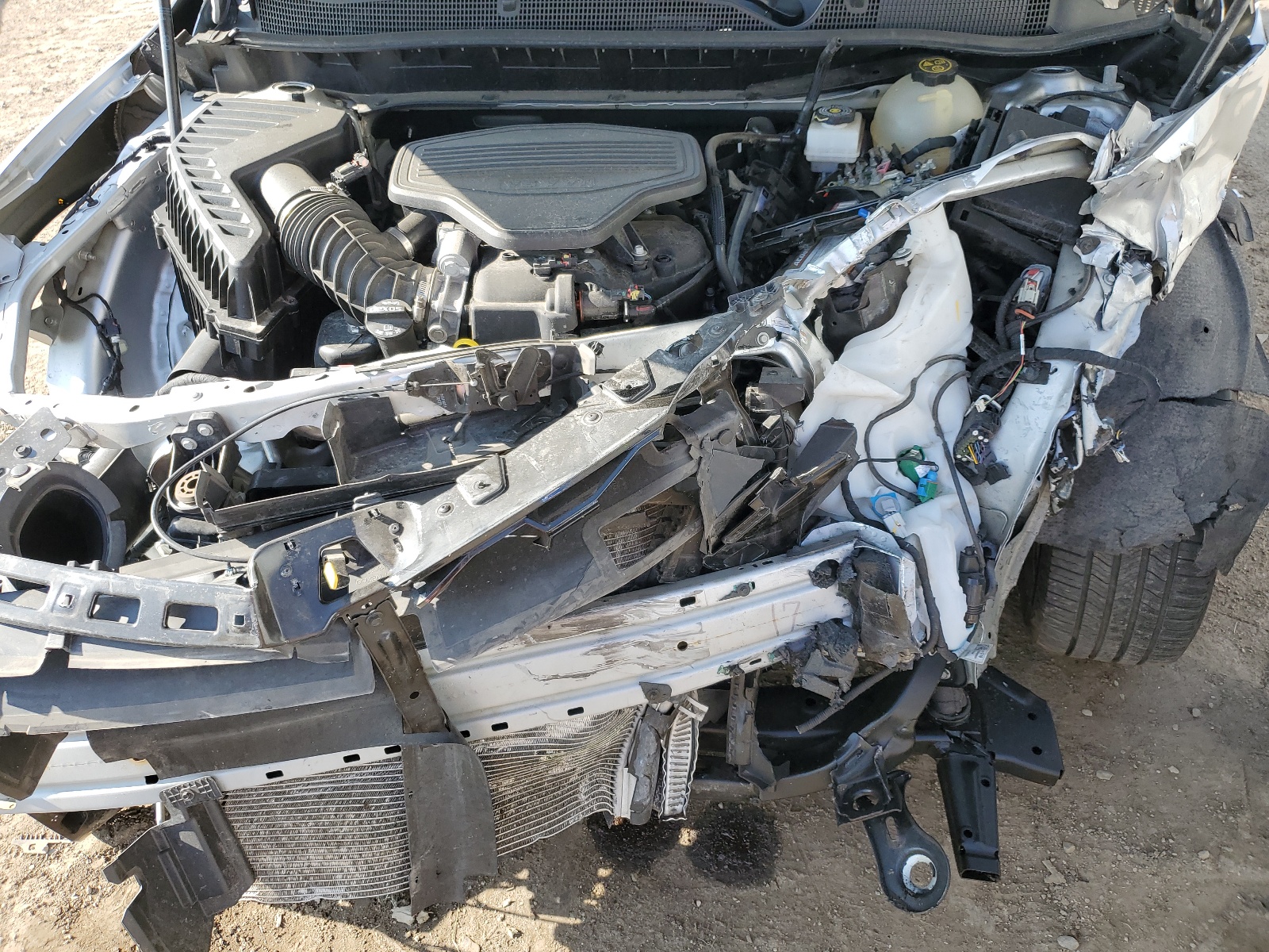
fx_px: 953
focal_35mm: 26
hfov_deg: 67.3
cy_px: 476
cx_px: 634
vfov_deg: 53.1
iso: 50
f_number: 1.5
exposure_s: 1/526
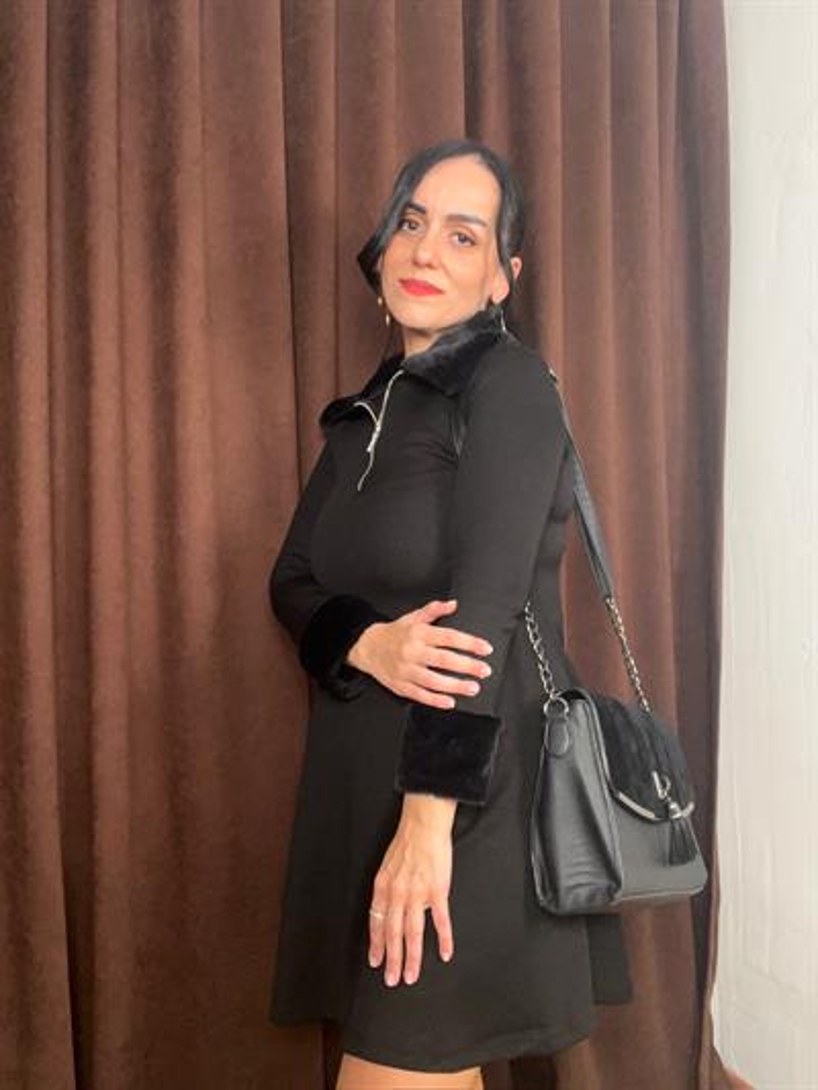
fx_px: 945
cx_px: 409
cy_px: 545
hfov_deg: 46.8
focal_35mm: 30
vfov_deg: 60.0
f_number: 2.2
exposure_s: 1/60
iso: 100
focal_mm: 2.71
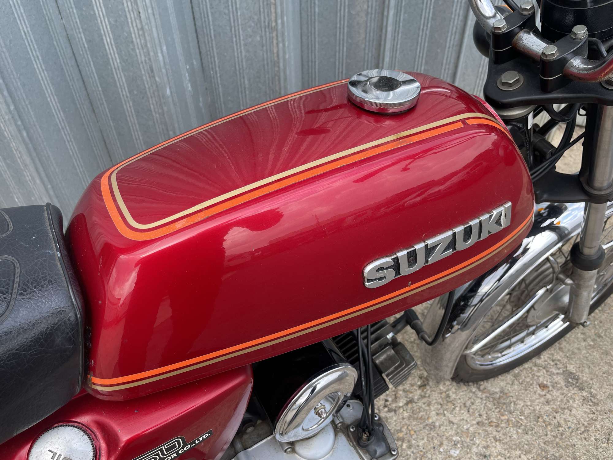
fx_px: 460
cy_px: 230
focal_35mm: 26
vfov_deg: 53.1
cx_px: 306
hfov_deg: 67.3
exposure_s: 1/619
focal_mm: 4.2
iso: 32
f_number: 1.6
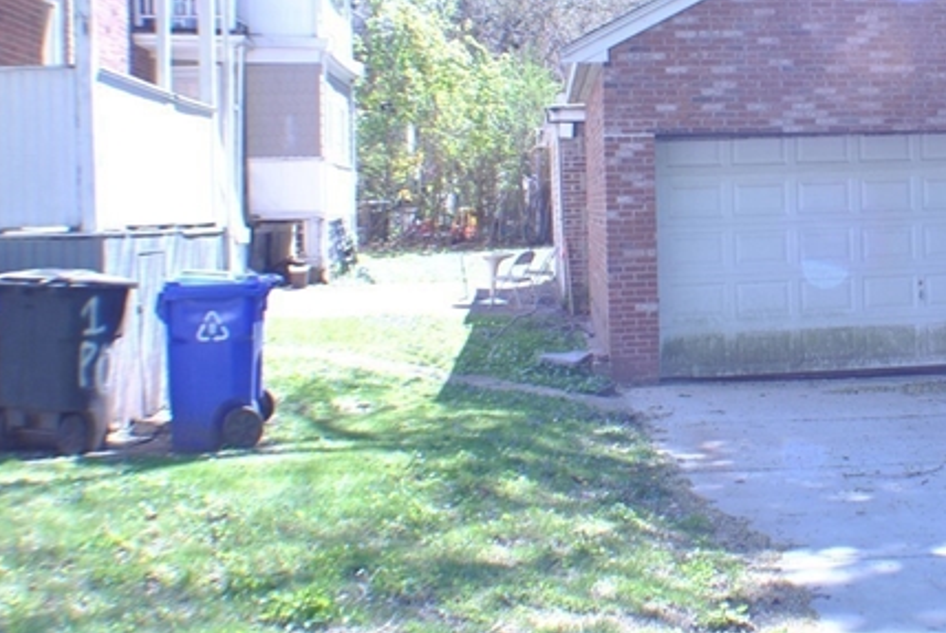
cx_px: 831
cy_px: 112
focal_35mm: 86
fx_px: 2262
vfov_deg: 15.8
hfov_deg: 23.1
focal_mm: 24
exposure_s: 1/100
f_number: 4
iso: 100
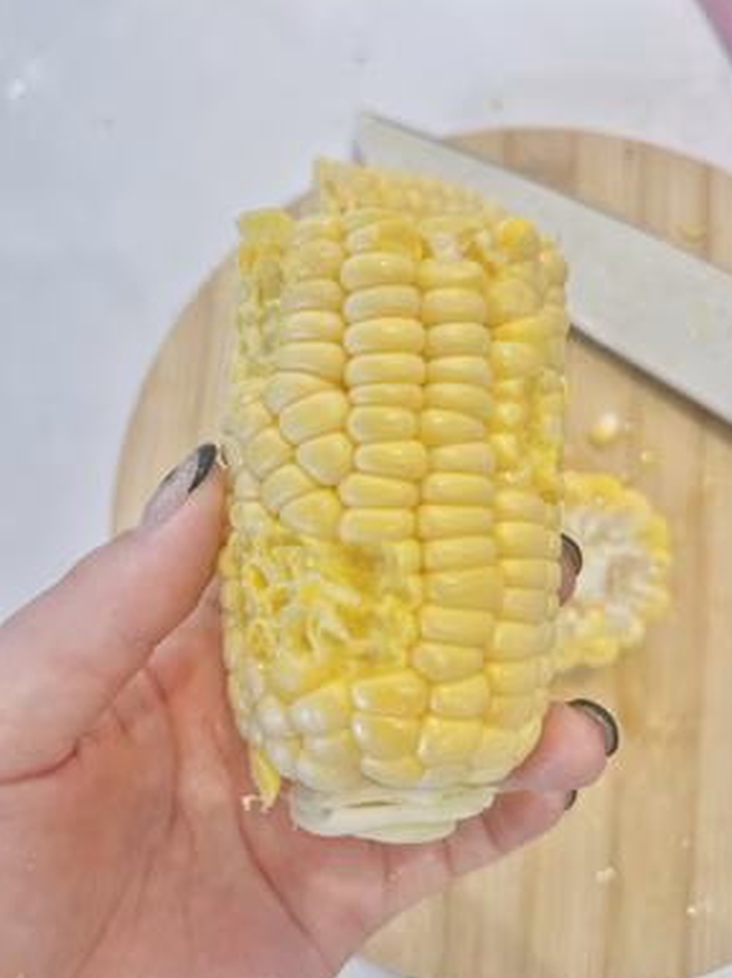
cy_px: 485
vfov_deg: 67.4
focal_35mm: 26
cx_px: 376
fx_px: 734
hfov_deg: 53.0
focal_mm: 5.1
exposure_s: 1/120
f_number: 1.6
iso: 80
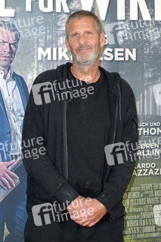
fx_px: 417
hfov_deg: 21.9
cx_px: 80
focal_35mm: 62
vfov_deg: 32.4
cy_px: 121
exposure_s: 1/250
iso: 1600
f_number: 6.3
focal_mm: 62
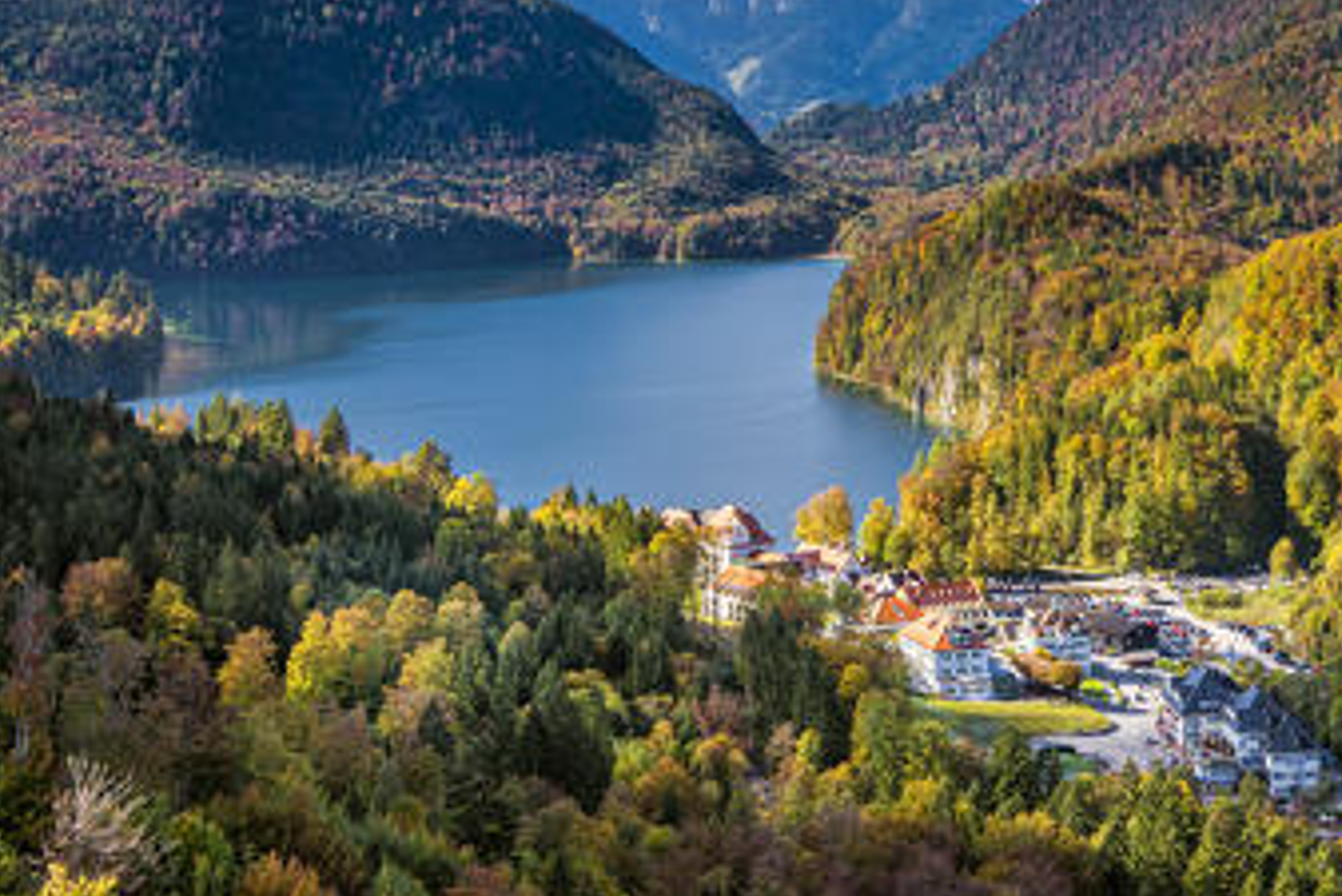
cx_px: 1127
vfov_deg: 18.9
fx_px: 2648
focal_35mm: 71
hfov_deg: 27.7
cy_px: 110
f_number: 8
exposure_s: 1/640
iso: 200
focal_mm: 40
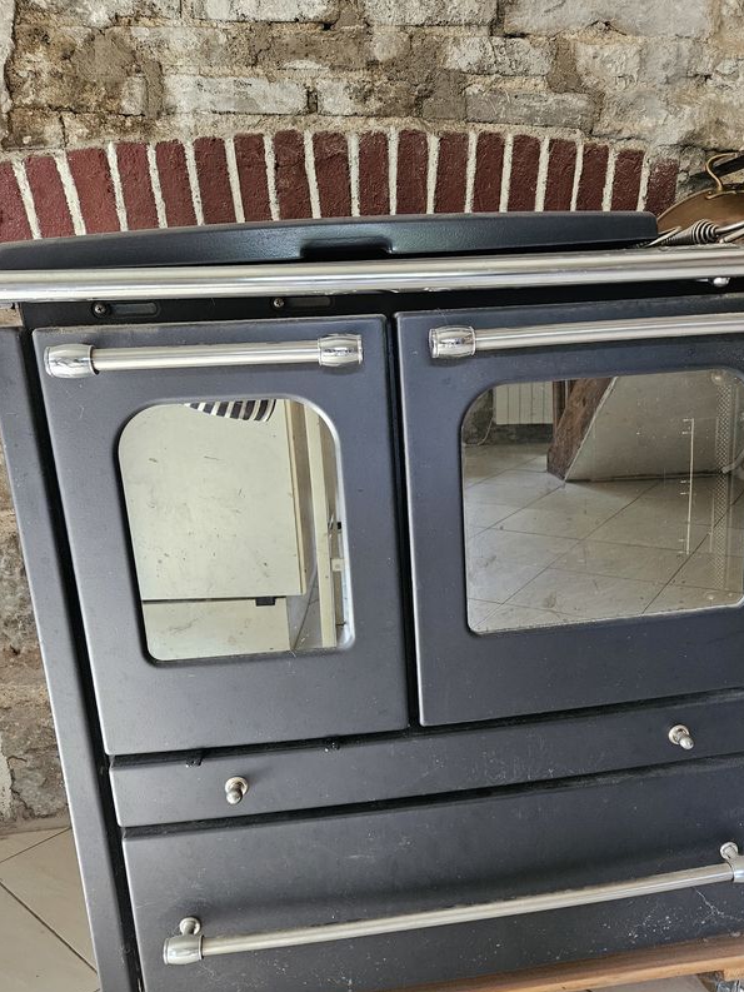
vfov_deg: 61.5
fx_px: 831
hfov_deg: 48.1
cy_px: 543
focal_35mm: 29
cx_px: 425
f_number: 1.8
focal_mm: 5.4
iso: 800
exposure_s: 1/100
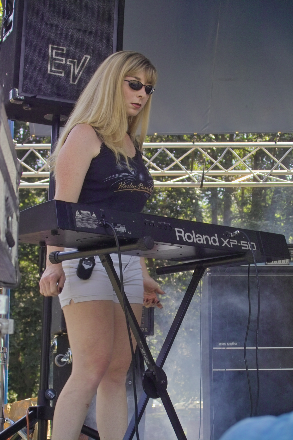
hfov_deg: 16.1
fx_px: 1038
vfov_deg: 23.9
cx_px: 146
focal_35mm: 85
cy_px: 220
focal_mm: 50
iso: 200
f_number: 6.7
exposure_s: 1/60
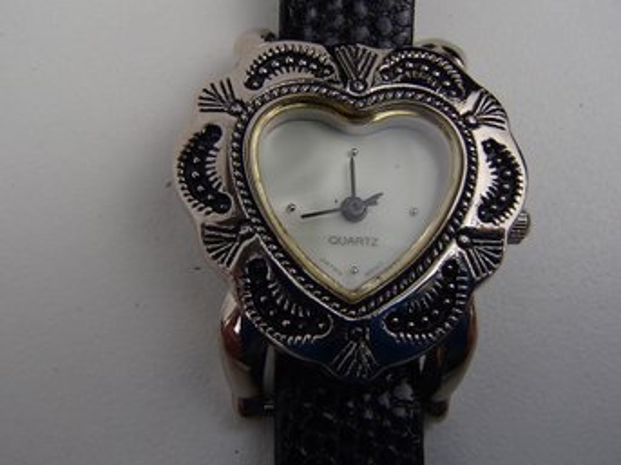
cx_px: 310
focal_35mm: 37
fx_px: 664
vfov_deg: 38.6
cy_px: 232
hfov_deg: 50.2
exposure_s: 1/160
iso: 200
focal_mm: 6.64
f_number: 4.7
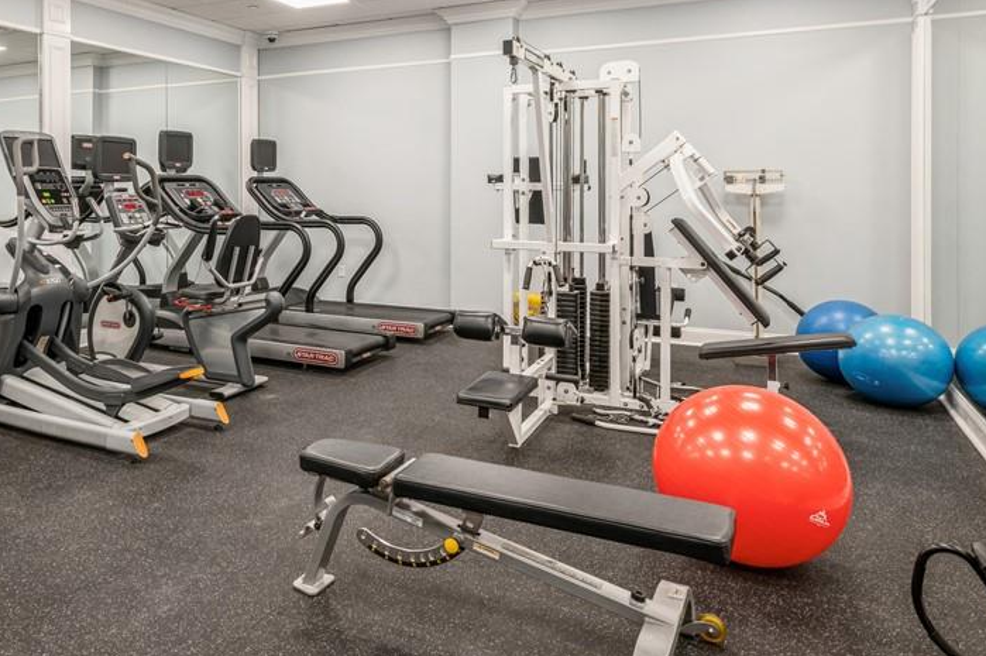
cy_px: 202
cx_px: 324
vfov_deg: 45.4
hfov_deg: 63.7
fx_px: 766
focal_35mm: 28
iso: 200
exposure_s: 1/4
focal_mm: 18
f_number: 11
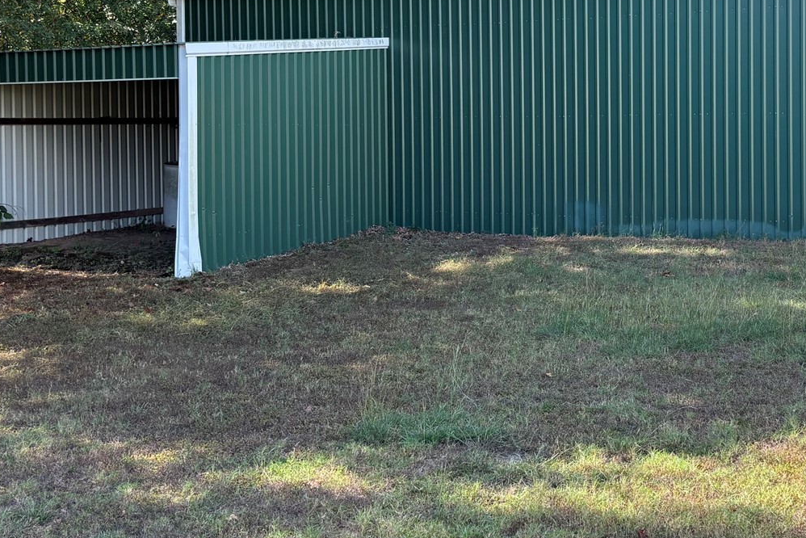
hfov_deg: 37.4
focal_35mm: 52
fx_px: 1164
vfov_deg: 25.7
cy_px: 143
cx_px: 583
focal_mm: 5.96
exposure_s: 1/437
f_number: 1.6
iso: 50
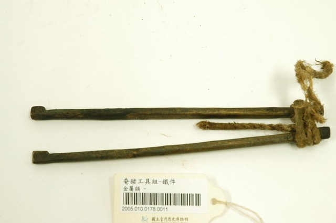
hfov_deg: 24.6
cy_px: 112
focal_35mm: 82
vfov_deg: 16.5
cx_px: 168
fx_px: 769
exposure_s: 1/10
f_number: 9
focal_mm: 55
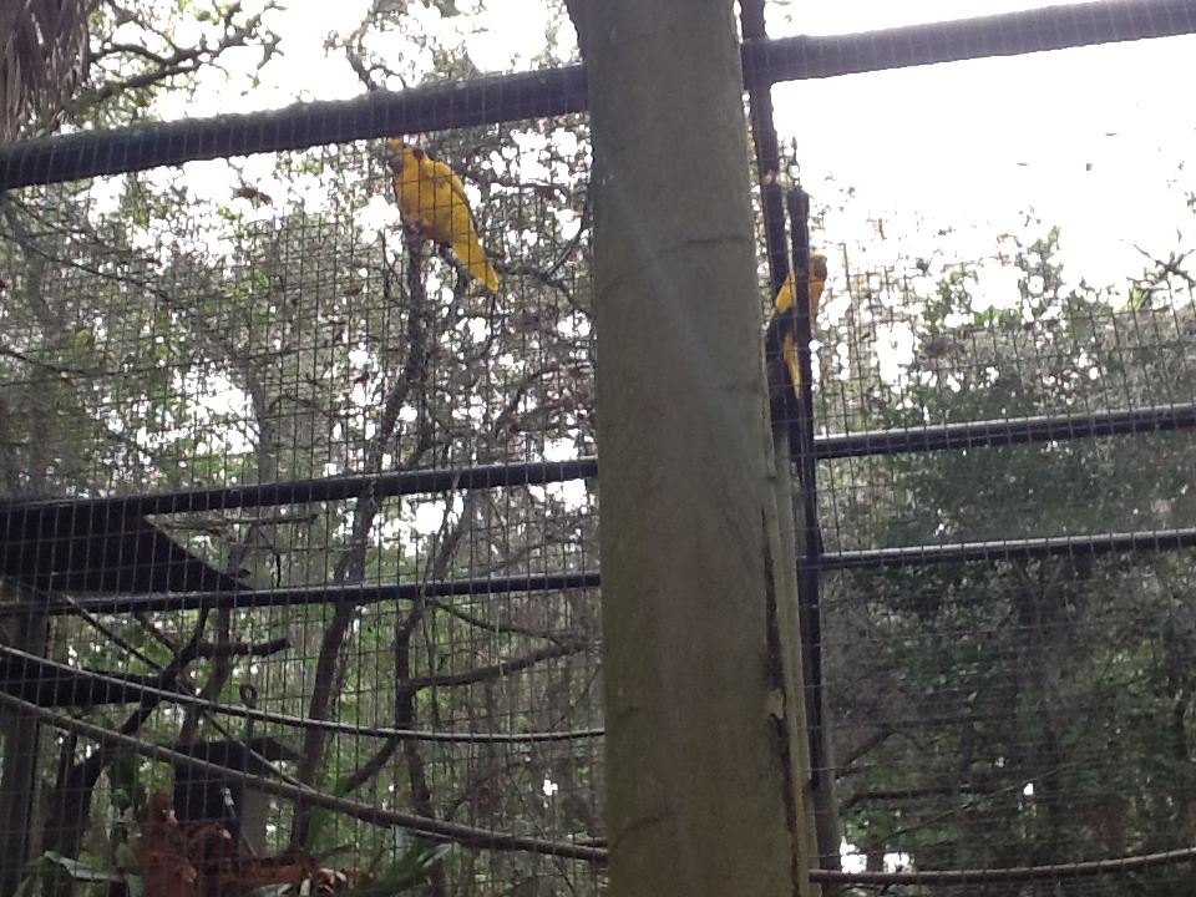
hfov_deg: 56.8
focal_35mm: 32
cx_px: 598
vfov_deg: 44.2
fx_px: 1106
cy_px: 448
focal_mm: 2.03
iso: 80
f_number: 2.4
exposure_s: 1/120
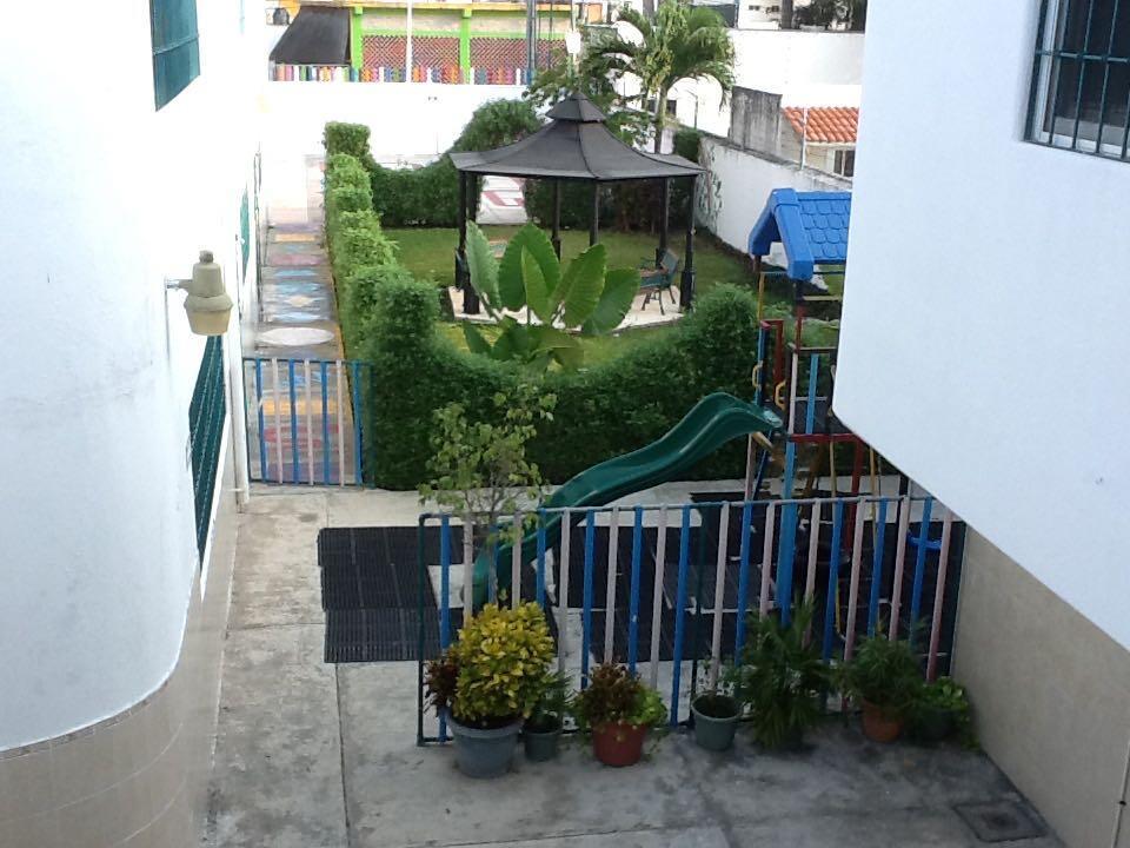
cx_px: 565
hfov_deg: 42.9
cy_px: 424
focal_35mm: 44
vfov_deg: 32.9
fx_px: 1436
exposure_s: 1/281
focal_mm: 2.03
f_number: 2.4
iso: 40
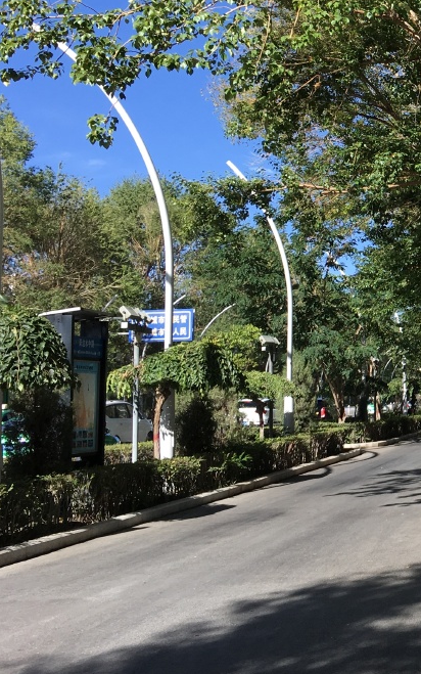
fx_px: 1028
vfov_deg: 36.2
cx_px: 601
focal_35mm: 56
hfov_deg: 20.4
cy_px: 286
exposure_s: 1/827
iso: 25
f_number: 2.2
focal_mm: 4.15
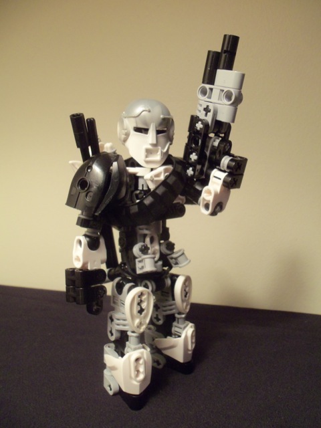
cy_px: 214
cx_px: 160
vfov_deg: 61.7
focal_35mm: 29
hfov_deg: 48.2
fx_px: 359
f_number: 3.4
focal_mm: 5.2
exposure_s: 1/30
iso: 200
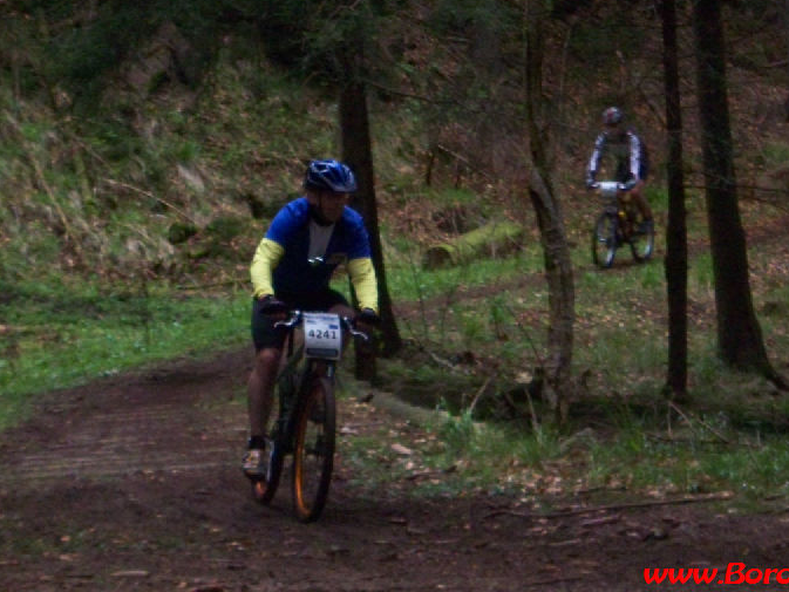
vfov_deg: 10.7
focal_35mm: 139
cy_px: 250
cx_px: 438
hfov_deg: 14.2
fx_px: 3169
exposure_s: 1/125
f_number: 4.4
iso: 400
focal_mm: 19.2
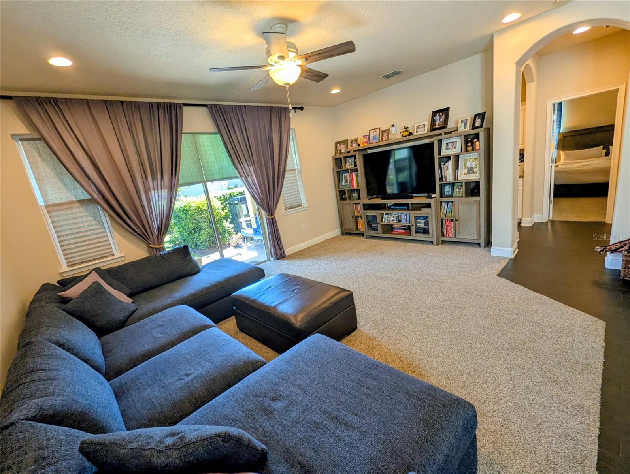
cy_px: 237
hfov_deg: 110.5
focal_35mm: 12
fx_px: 219
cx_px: 315
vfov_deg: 94.6
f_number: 1.7
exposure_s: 1/120
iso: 81
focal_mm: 2.02
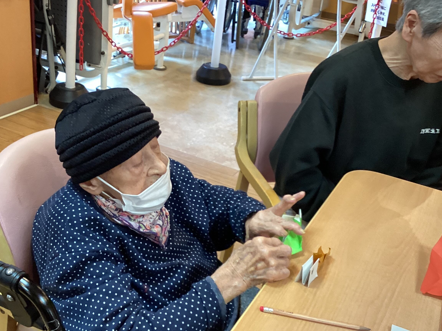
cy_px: 190
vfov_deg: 32.8
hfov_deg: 42.6
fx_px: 562
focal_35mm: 44
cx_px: 166
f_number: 2.4
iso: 250
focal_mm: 3.3
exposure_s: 1/60
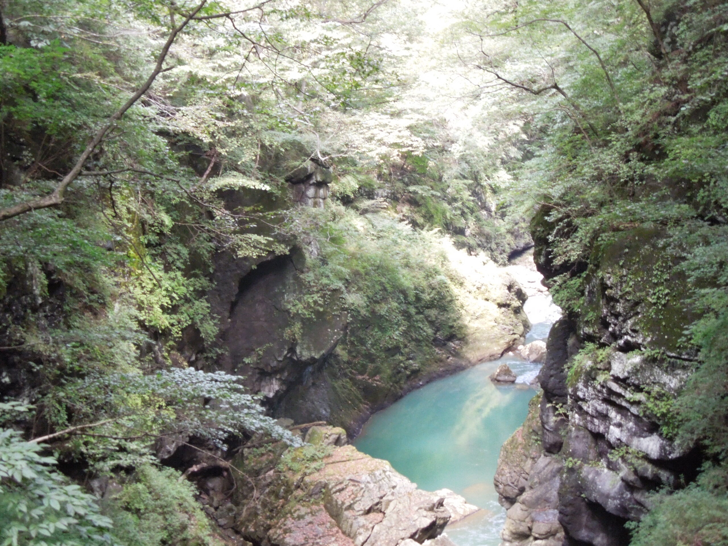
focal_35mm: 43
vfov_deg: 33.6
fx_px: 904
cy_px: 273
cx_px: 364
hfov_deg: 43.9
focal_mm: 7.8
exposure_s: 1/100
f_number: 3.9
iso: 800
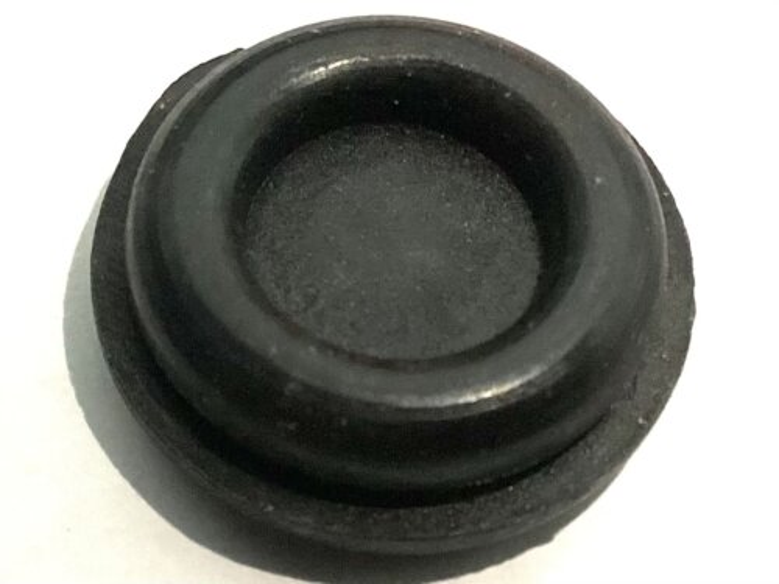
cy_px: 292
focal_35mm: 31
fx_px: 698
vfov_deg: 45.4
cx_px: 390
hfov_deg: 58.4
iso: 250
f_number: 2.4
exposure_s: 1/60
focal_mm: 3.3
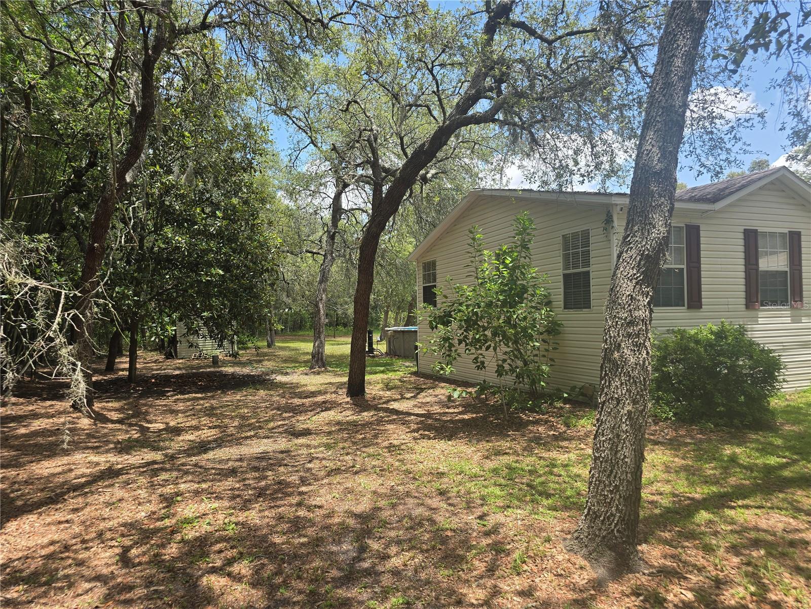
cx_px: 406
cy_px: 304
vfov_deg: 58.9
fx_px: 539
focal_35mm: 23
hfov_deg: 73.9
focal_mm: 6.3
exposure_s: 1/267
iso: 12
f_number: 1.7
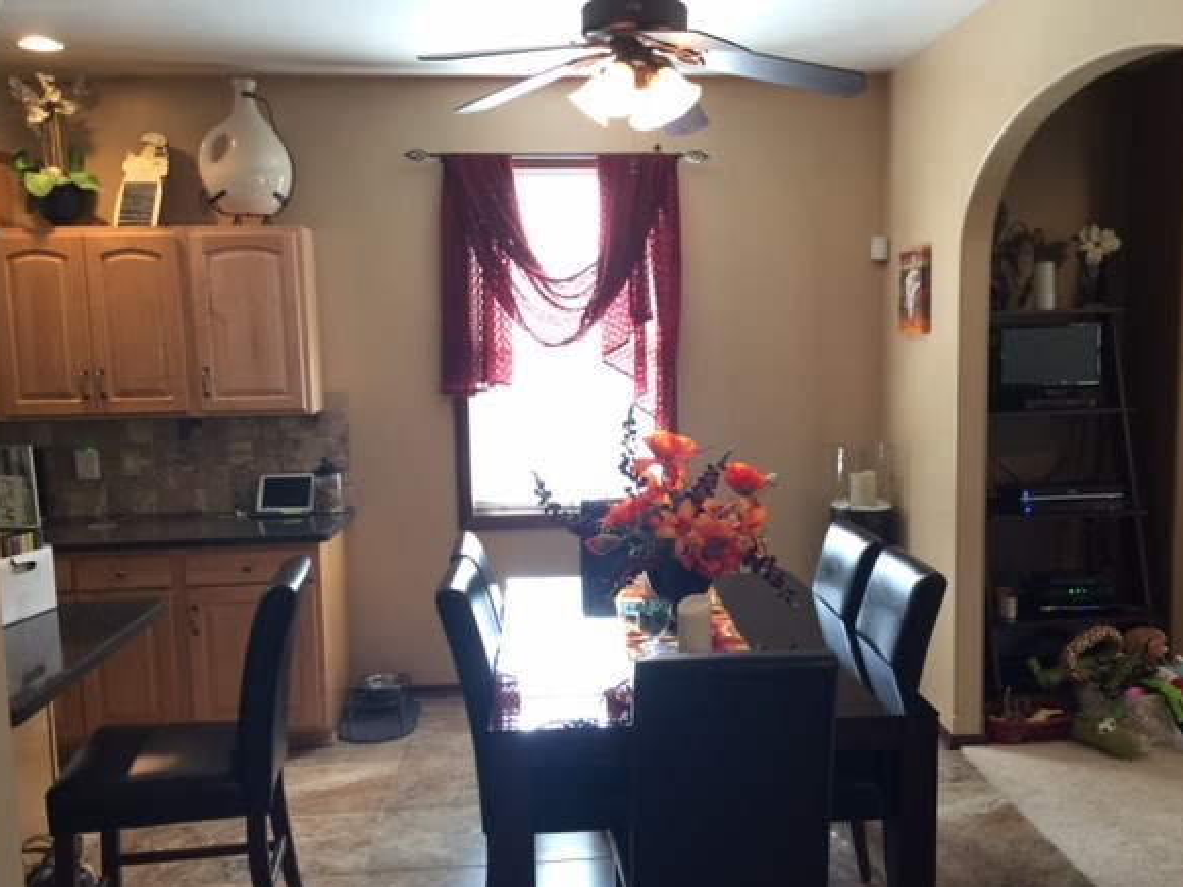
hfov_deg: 56.8
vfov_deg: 44.1
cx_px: 626
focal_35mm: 32
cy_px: 473
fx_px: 1094
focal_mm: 4.15
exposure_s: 1/15
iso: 50
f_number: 2.2
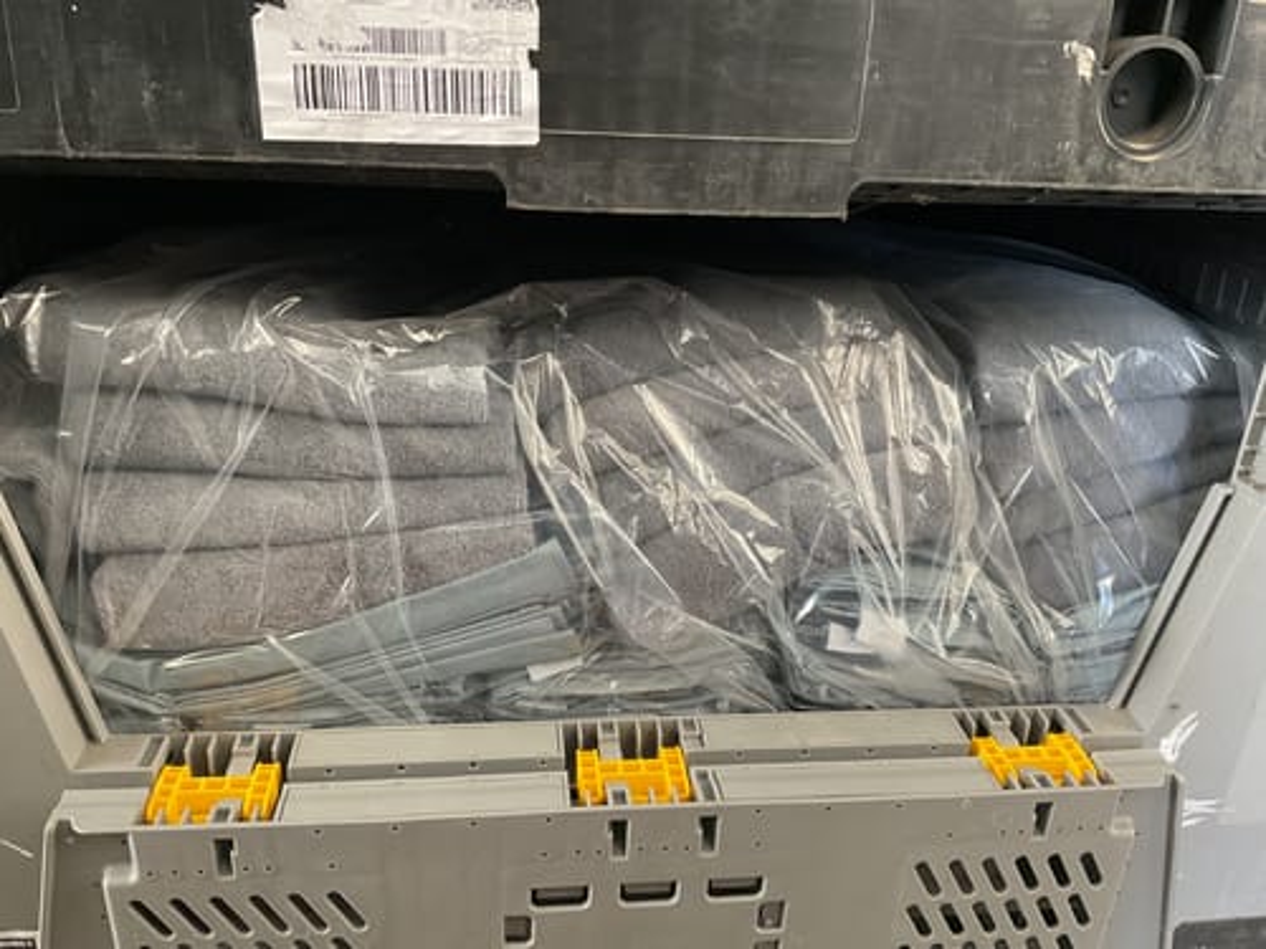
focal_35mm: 29
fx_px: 1061
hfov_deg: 61.7
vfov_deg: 48.2
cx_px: 633
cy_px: 474
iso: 160
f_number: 1.8
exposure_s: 1/50
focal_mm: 3
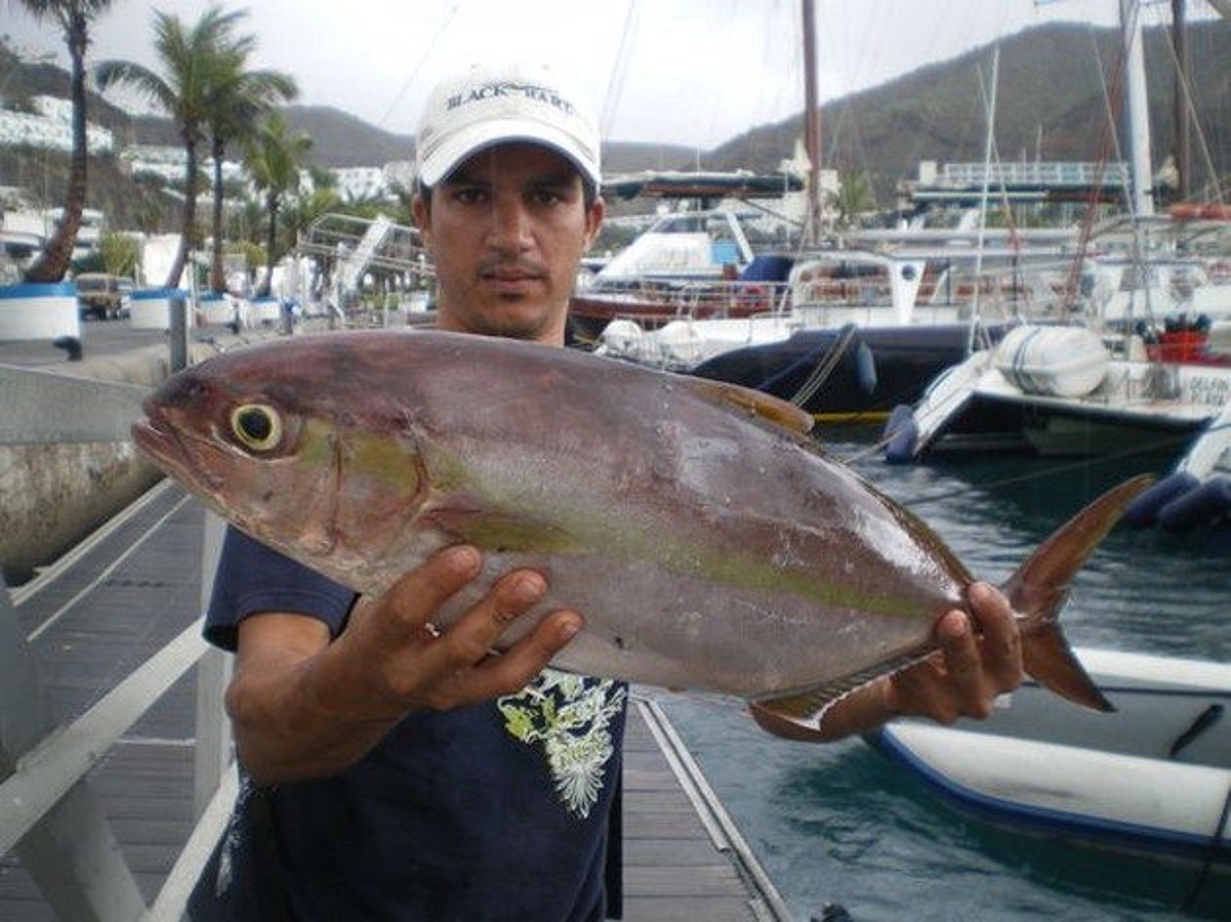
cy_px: 461
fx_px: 1280
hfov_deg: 51.4
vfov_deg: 39.6
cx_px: 616
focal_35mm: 36
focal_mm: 6.3
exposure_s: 1/60
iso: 50
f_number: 3.1
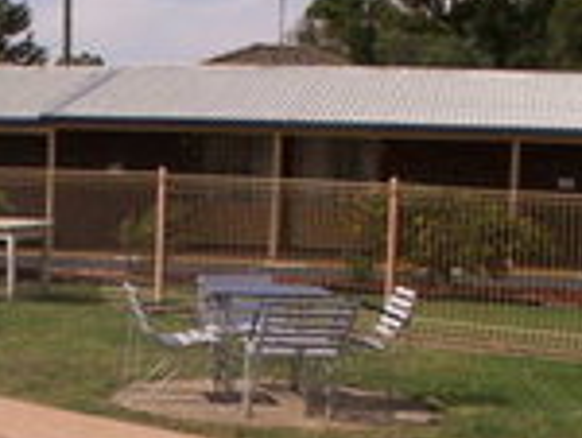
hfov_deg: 16.5
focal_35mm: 112
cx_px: -194
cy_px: 457
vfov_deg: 13.1
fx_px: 1886
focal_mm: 5.86
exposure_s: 1/320
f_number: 8
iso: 50
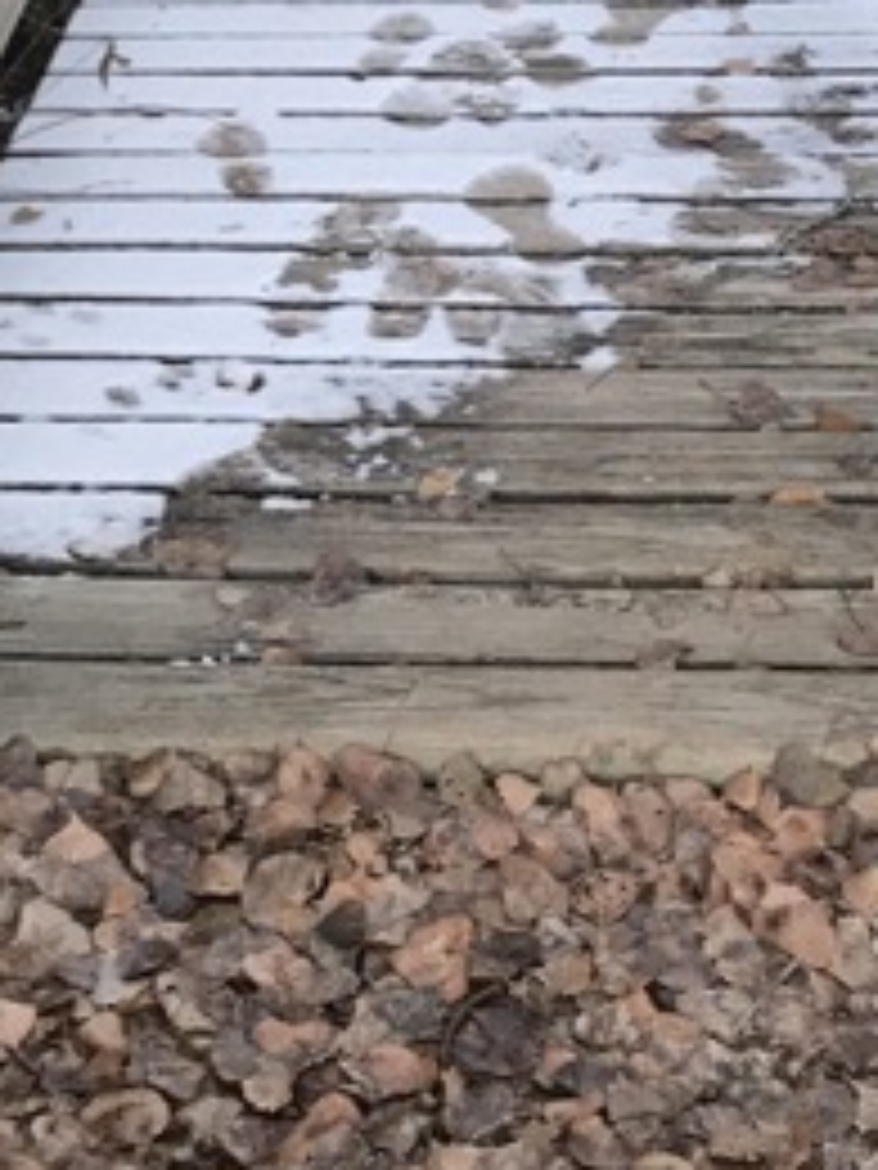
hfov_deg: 17.1
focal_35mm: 86
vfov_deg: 21.9
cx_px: 599
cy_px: 0
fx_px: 2908
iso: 25
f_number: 1.8
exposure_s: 1/40
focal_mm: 3.99
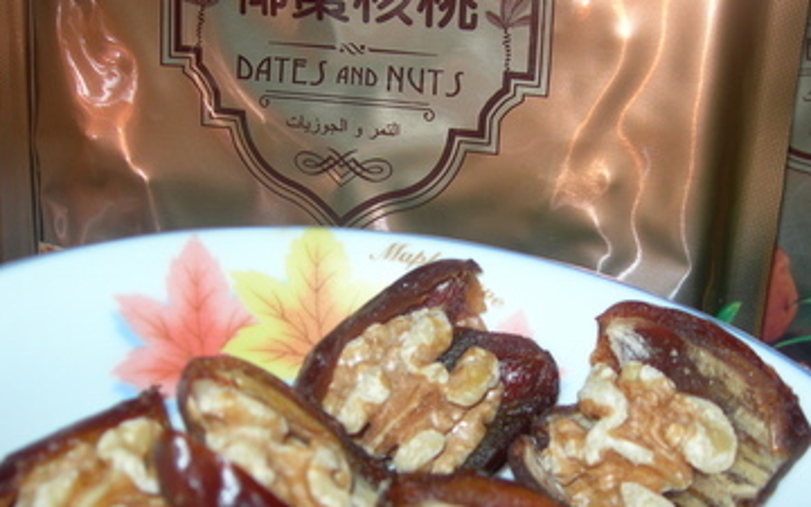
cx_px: 507
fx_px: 1238
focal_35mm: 56
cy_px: 294
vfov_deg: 23.1
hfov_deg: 36.1
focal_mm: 7.8
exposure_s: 1/60.1
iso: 50
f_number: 2.8
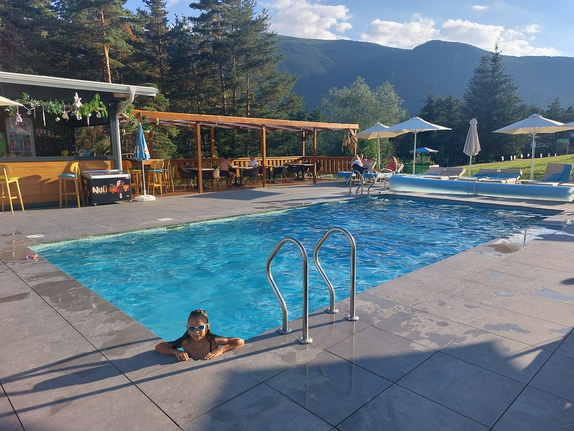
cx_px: 287
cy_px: 216
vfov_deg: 56.8
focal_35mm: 24
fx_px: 398
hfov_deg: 71.6
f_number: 1.8
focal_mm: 5.23
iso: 25
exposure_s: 1/495
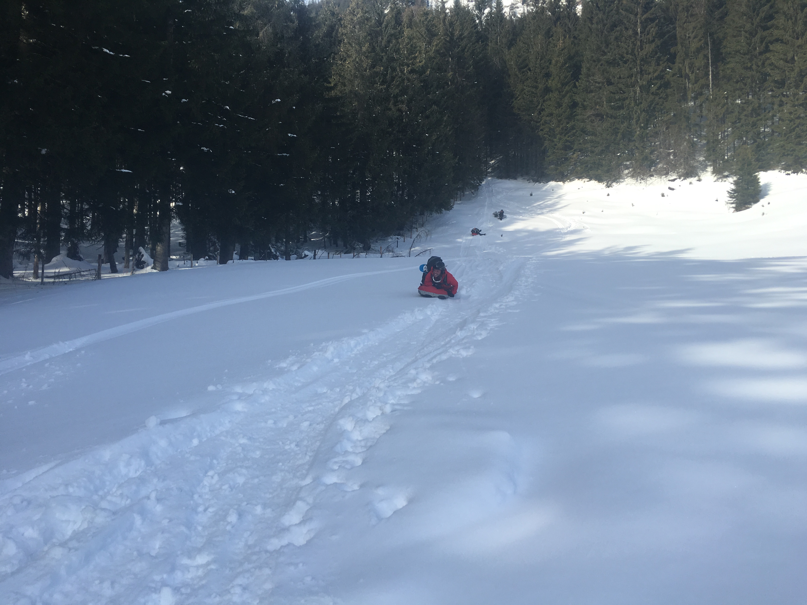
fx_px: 676
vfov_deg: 48.2
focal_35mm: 29
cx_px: 404
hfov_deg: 61.7
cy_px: 302
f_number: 2.2
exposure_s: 1/999
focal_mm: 4.15
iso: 25
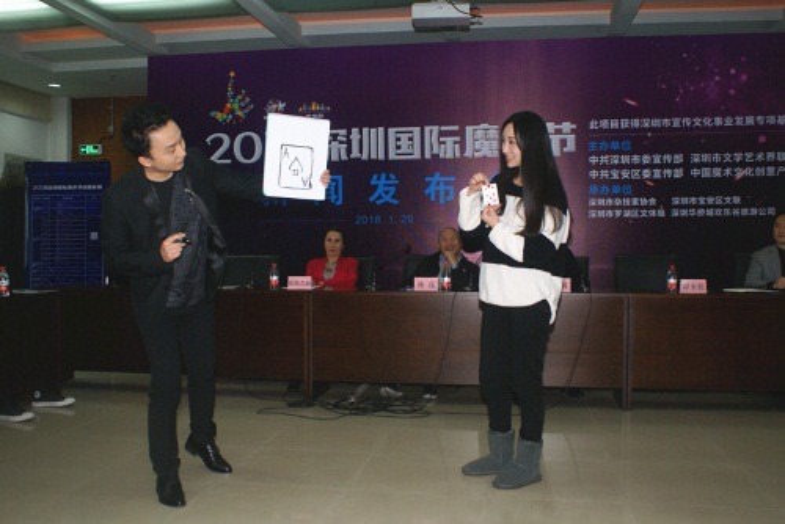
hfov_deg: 53.1
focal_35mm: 36
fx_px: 785
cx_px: 392
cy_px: 262
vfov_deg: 36.9
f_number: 5.6
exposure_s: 1/60
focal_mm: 24
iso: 400
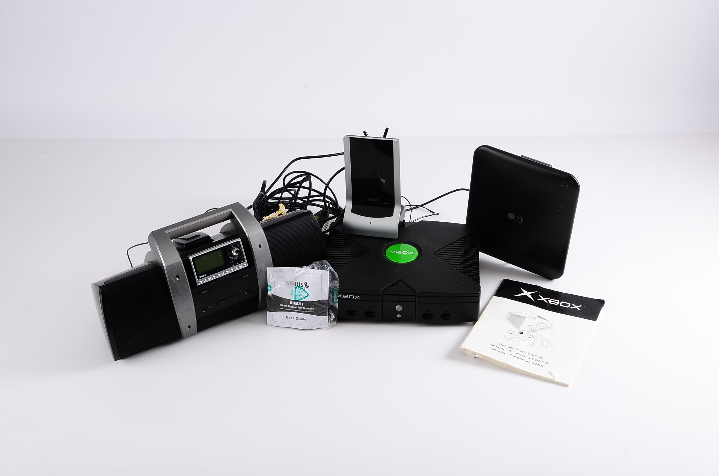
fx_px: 1046
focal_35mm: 52
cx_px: 360
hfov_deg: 37.9
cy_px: 238
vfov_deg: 25.6
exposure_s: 1/200
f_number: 13
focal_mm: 35
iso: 100
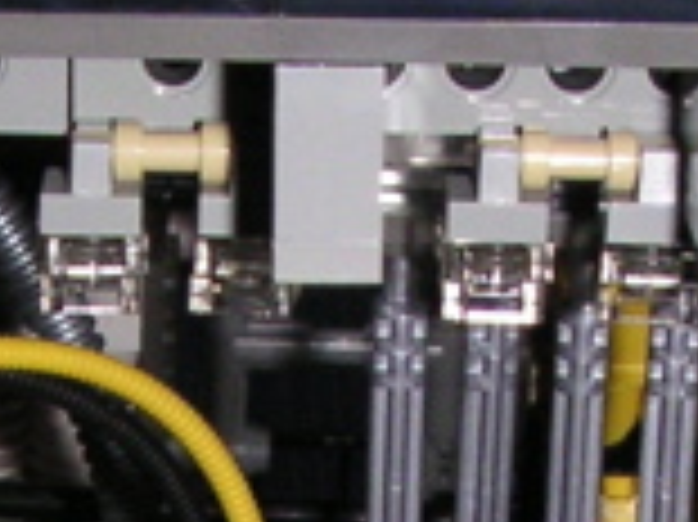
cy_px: 1148
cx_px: 45
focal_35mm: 196
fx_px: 3949
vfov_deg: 7.2
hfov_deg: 10.0
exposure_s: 1/45
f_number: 6.7
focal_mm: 6
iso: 160
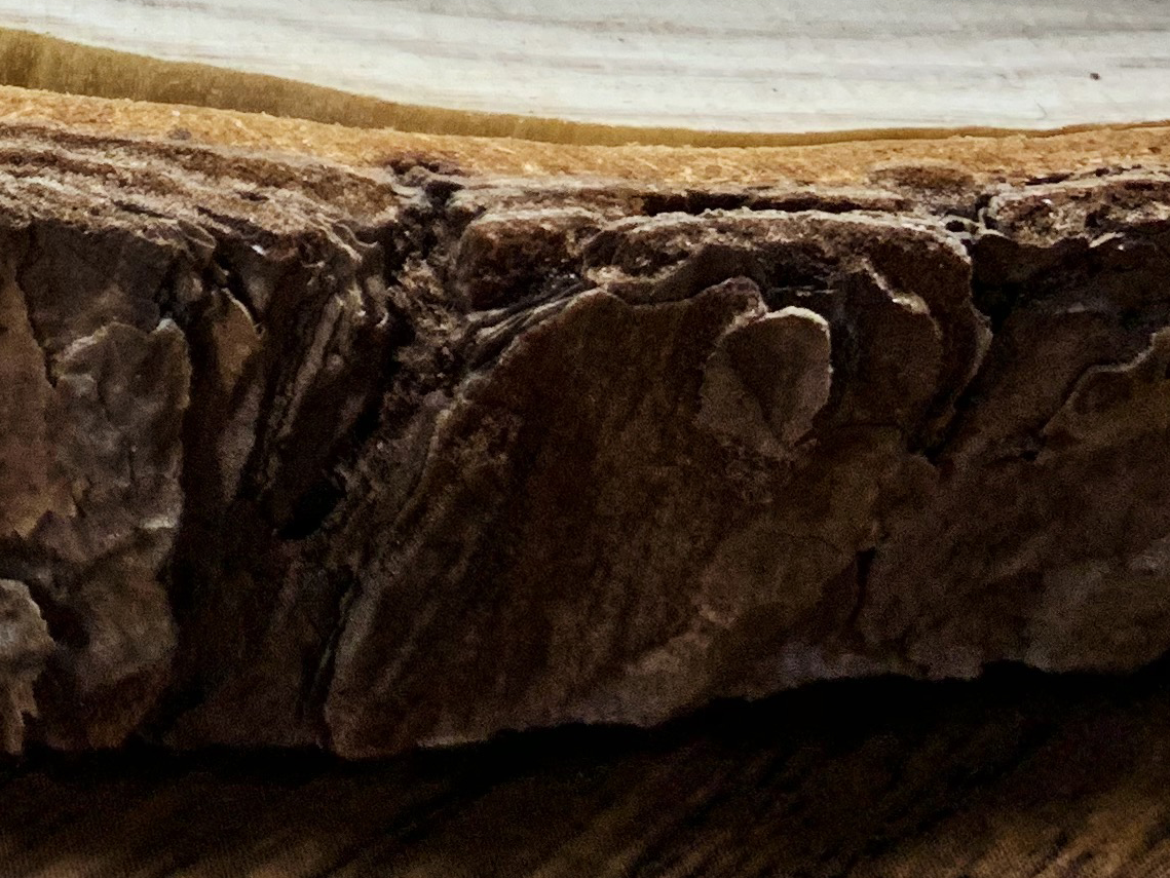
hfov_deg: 17.8
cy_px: -287
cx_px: -823
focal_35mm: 92
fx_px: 3111
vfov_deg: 15.3
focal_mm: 4.25
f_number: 1.8
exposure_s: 1/50
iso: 125
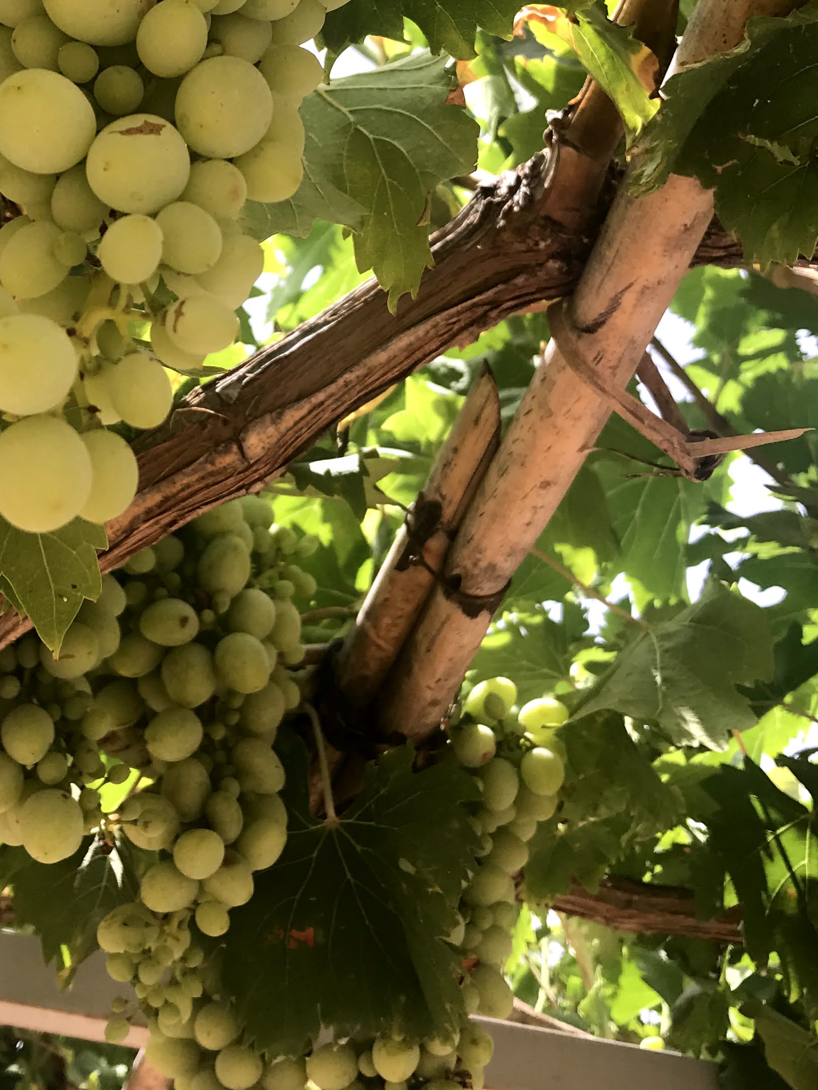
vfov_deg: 36.4
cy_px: 362
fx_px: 1639
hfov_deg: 27.7
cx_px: 225
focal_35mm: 52
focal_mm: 3.99
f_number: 1.8
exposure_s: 1/544
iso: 20
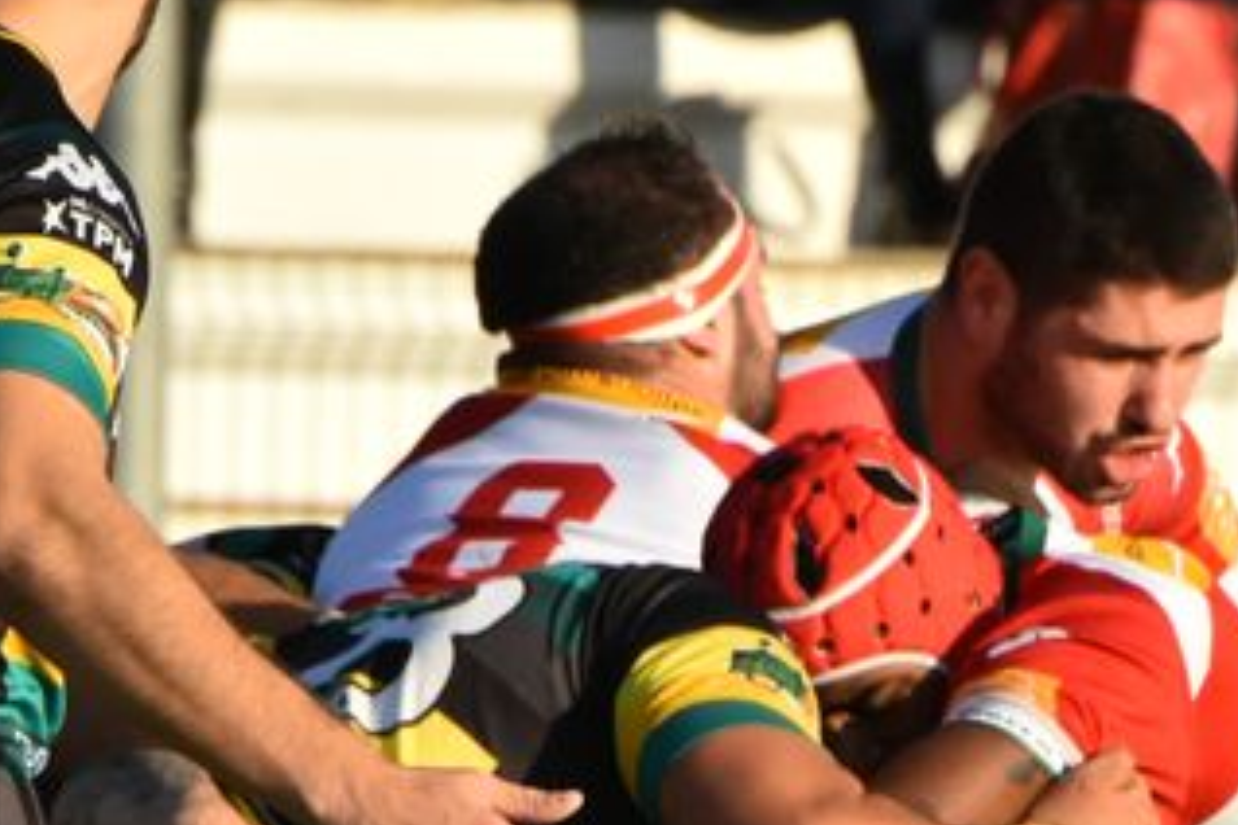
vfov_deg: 0.6
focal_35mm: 2413
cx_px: 1036
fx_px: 82974
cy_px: 1146
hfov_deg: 0.9
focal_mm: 400
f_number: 10
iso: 800
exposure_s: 1/1600
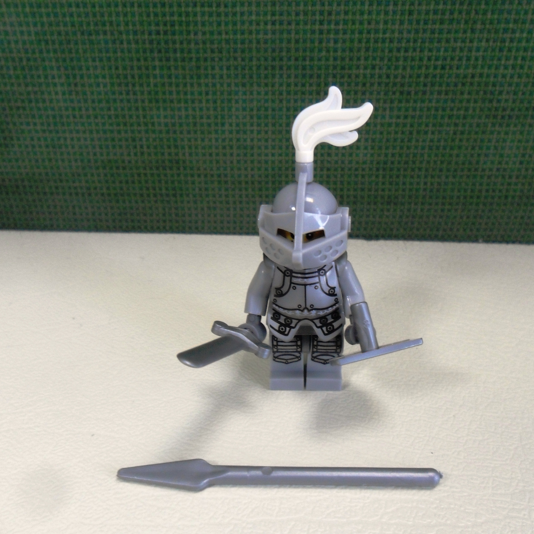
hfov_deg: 51.1
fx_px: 558
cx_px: 288
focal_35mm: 32
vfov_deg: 51.1
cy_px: 266
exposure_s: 1/30
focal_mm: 4.9
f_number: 3.5
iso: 320
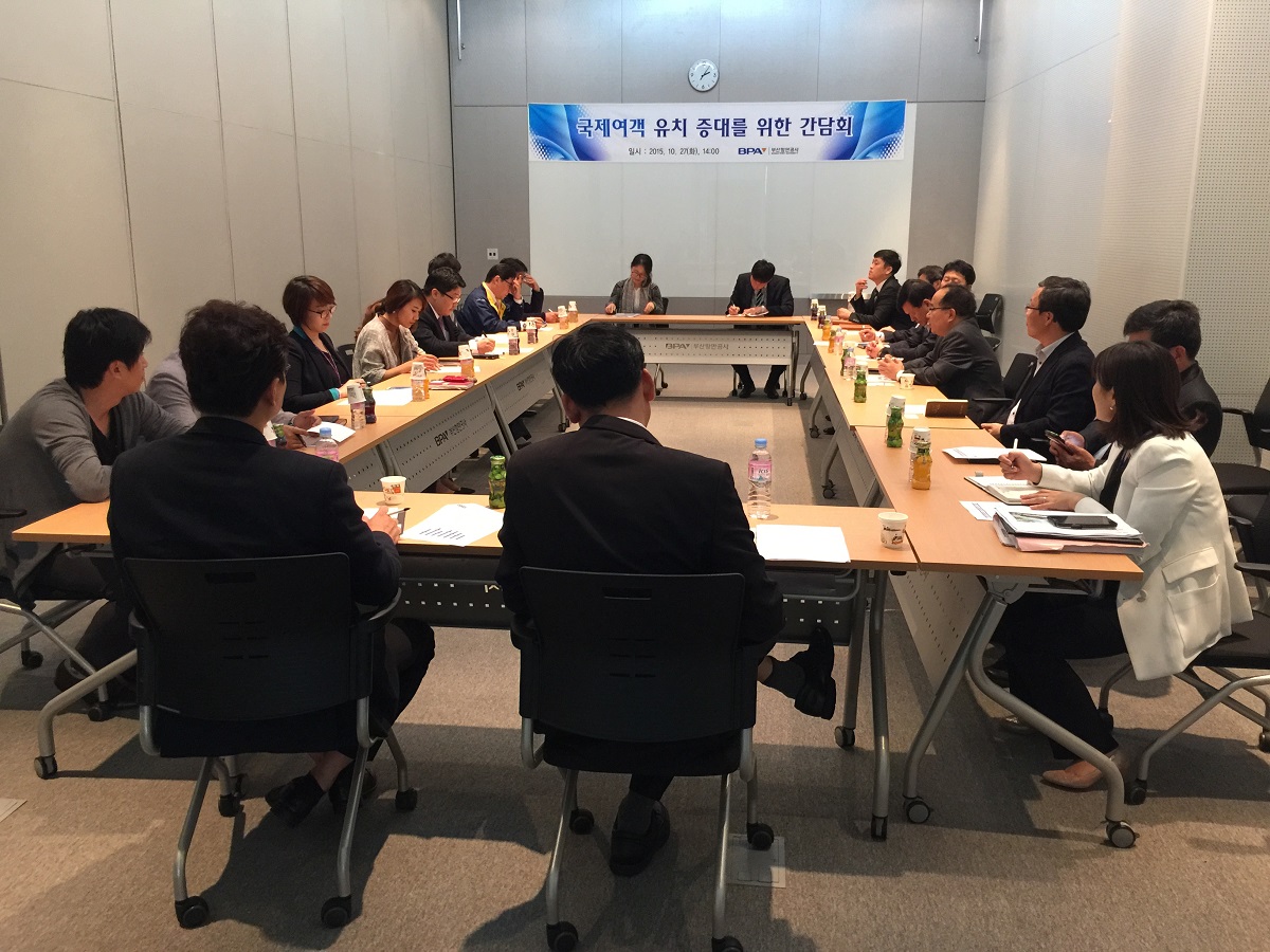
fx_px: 1064
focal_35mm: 29
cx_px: 635
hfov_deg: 61.7
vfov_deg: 48.2
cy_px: 476
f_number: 2.2
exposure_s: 1/15
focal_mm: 4.15
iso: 125
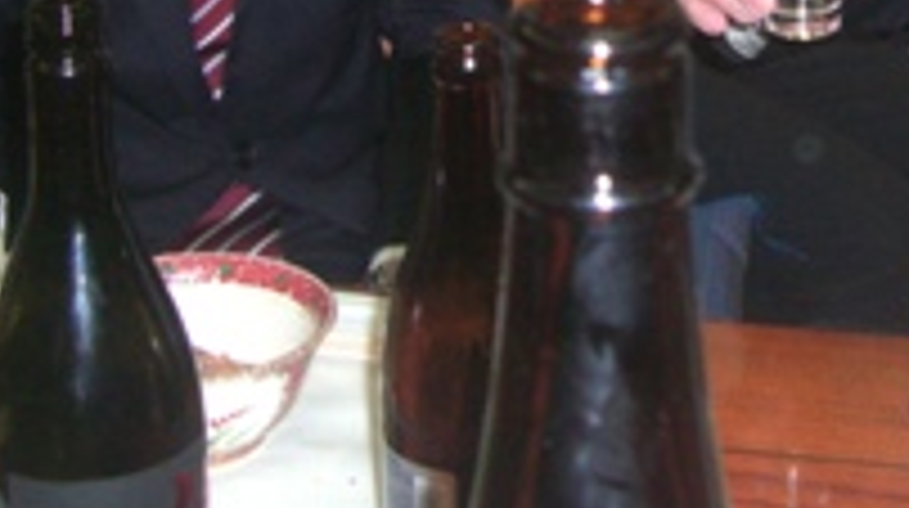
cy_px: -211
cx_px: 742
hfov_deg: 22.8
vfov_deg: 12.6
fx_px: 2215
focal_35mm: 92
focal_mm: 7.9
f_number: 2.8
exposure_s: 1/60
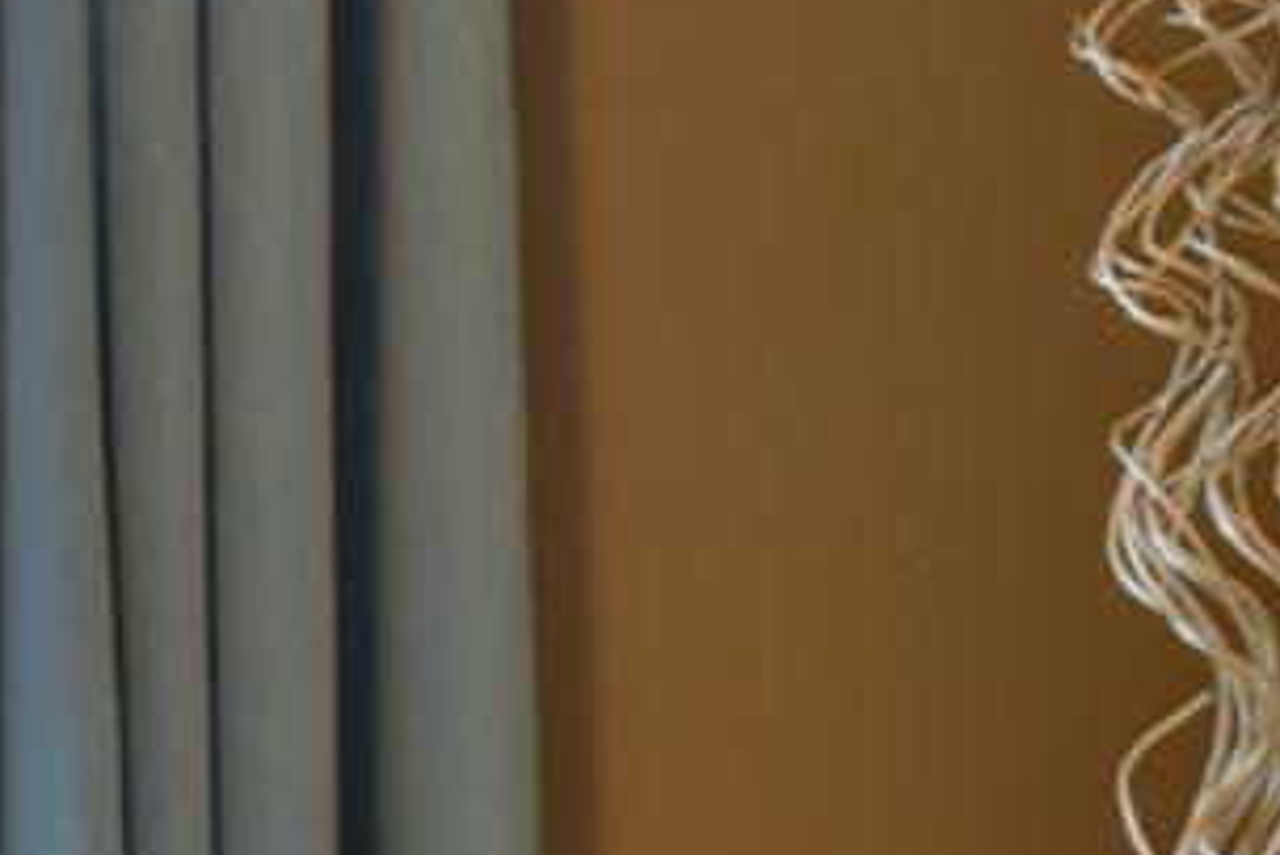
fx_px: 5051
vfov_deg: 9.6
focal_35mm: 142
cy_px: 988
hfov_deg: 11.9
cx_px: -1714
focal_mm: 24
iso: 200
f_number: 13
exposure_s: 1/1.3
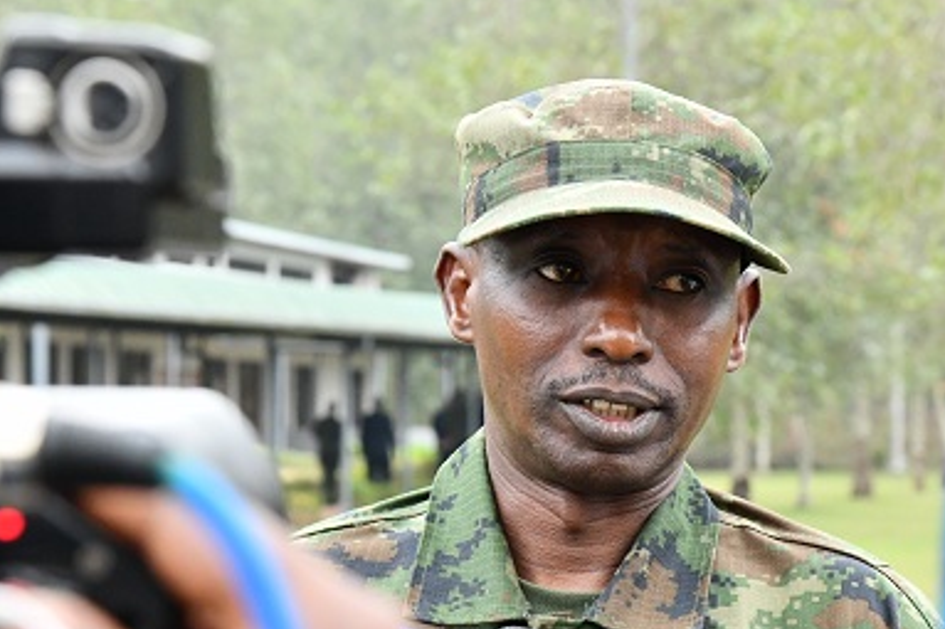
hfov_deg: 14.9
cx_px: 664
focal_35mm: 137
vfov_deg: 10.0
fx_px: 3595
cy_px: 474
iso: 4000
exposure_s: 1/250
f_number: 8
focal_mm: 75
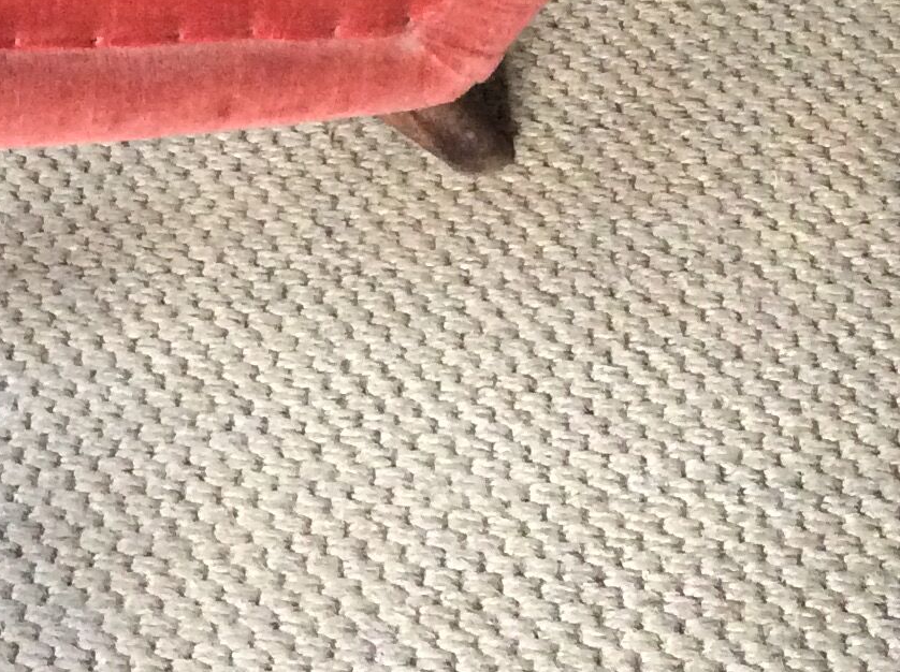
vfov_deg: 14.7
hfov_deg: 19.4
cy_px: 13
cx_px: 58
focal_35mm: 99
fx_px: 2570
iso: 320
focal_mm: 3.3
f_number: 2.4
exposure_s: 1/25
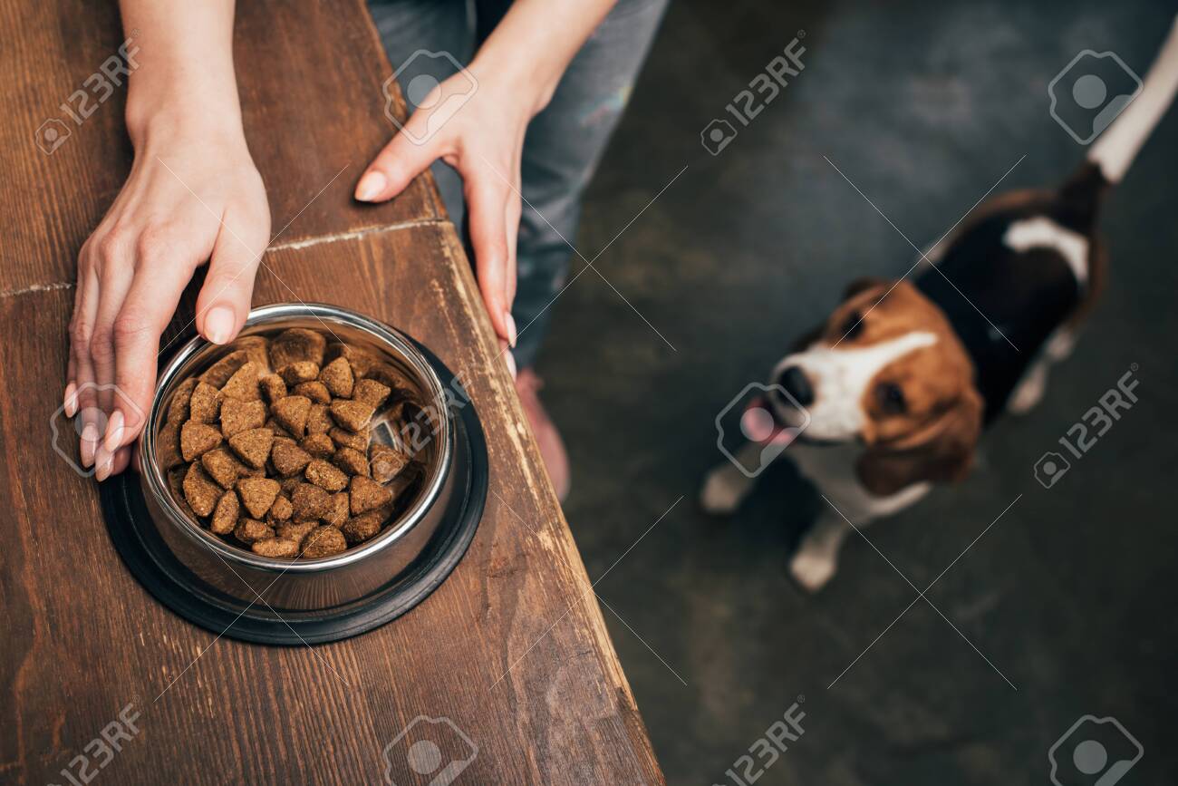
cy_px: 393
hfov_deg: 54.4
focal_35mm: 35
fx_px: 1145
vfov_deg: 37.9
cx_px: 589
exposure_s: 1/200
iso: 100
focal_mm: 35
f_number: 5
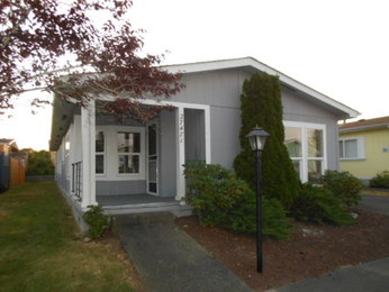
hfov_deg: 69.4
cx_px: 194
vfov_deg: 54.9
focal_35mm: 25
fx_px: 281
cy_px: 146
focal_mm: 4.5
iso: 400
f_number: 3.2
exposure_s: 1/25
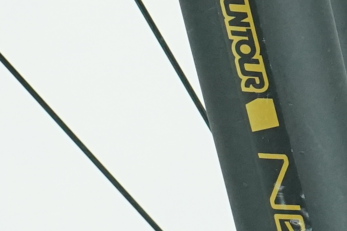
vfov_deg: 3.4
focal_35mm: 402
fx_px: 3874
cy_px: 68
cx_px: 210
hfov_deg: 5.1
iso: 2500
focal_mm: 57
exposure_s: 1/200
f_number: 7.1
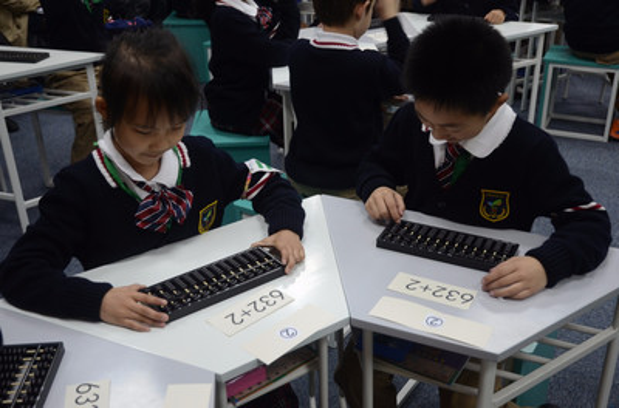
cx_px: 310
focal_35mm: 39
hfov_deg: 49.7
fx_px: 668
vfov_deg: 34.0
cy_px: 204
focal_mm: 26
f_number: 4.2
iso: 400
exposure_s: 1/25
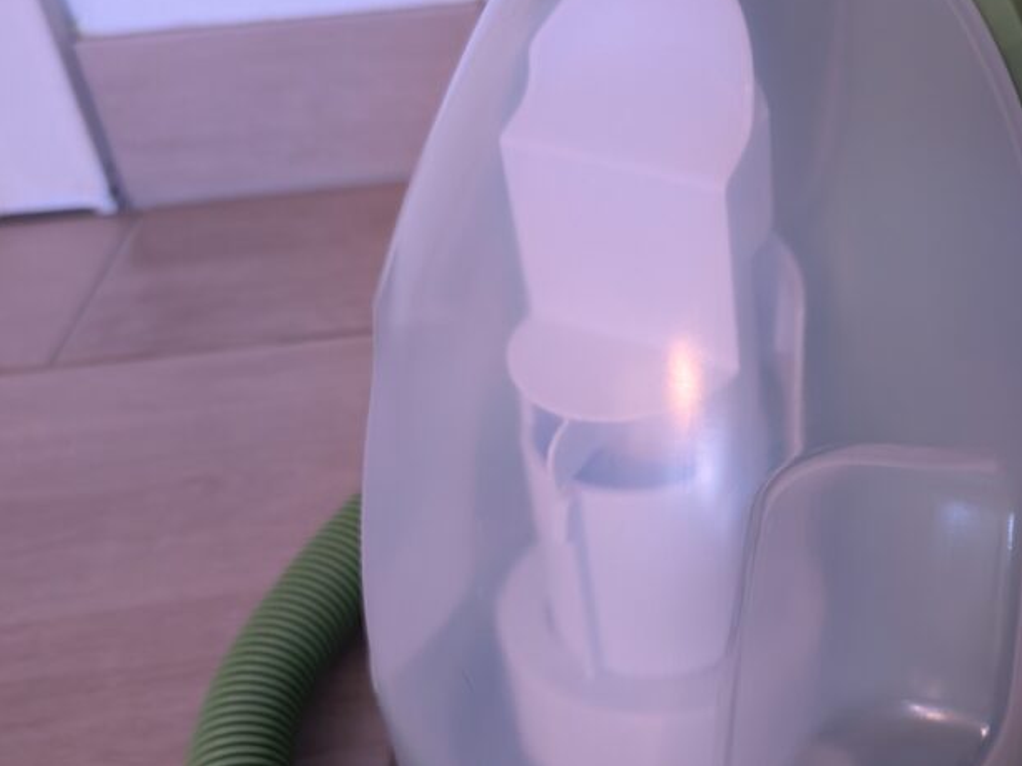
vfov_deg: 35.9
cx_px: 794
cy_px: 416
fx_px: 1181
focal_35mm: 40
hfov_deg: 44.8
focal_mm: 6.9
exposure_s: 1/25
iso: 815
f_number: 1.68
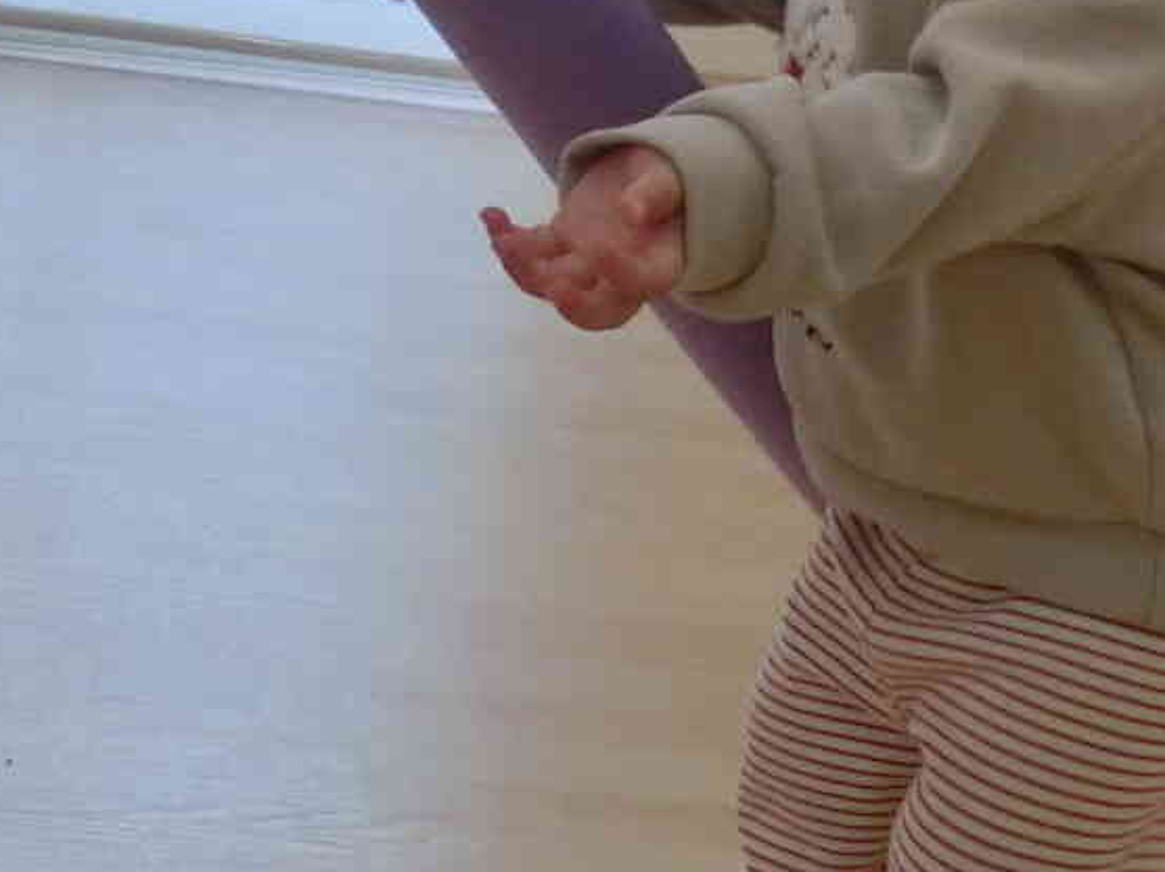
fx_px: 3094
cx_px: 370
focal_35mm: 92
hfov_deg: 21.2
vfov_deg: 15.9
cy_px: 174
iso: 320
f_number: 3.5
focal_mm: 4.5
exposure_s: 1/250
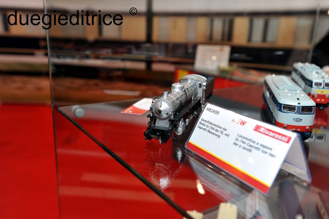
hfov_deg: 54.5
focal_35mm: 35
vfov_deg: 37.8
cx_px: 164
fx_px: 320
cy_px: 110
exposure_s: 1/80
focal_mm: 35
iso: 800
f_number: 8
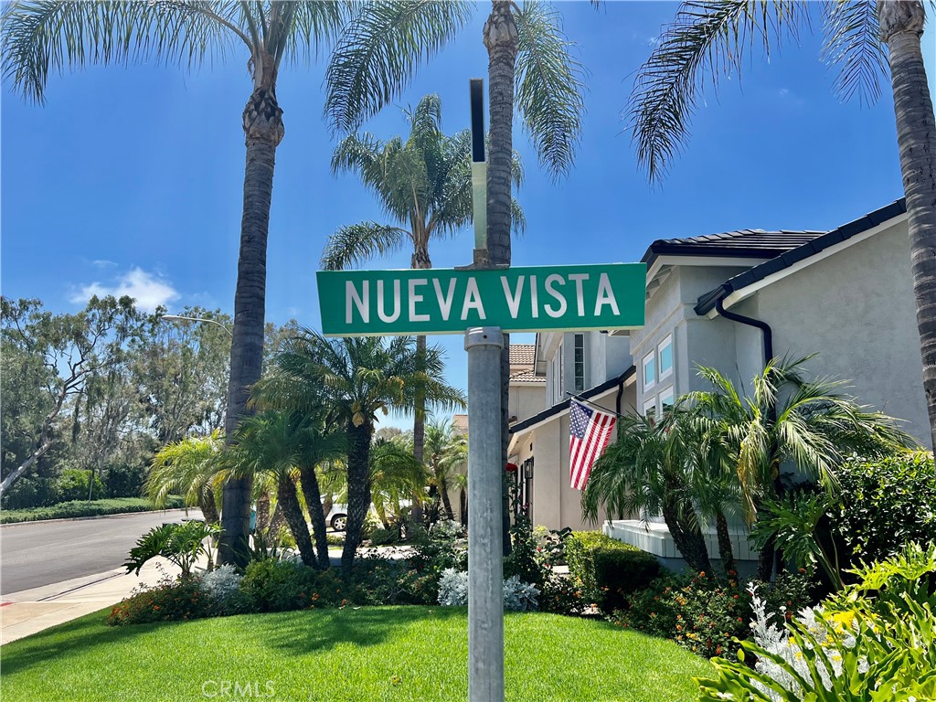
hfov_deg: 67.3
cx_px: 468
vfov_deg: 53.1
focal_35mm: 26
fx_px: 703
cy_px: 351
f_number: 1.5
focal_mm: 5.7
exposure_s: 1/3257
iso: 50
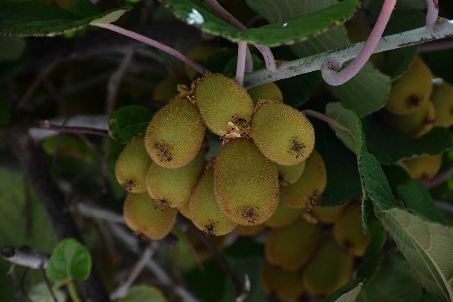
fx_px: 1793
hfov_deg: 14.4
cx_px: 226
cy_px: 151
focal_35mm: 142
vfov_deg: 9.6
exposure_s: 1/60
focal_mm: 95
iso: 125
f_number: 5.3
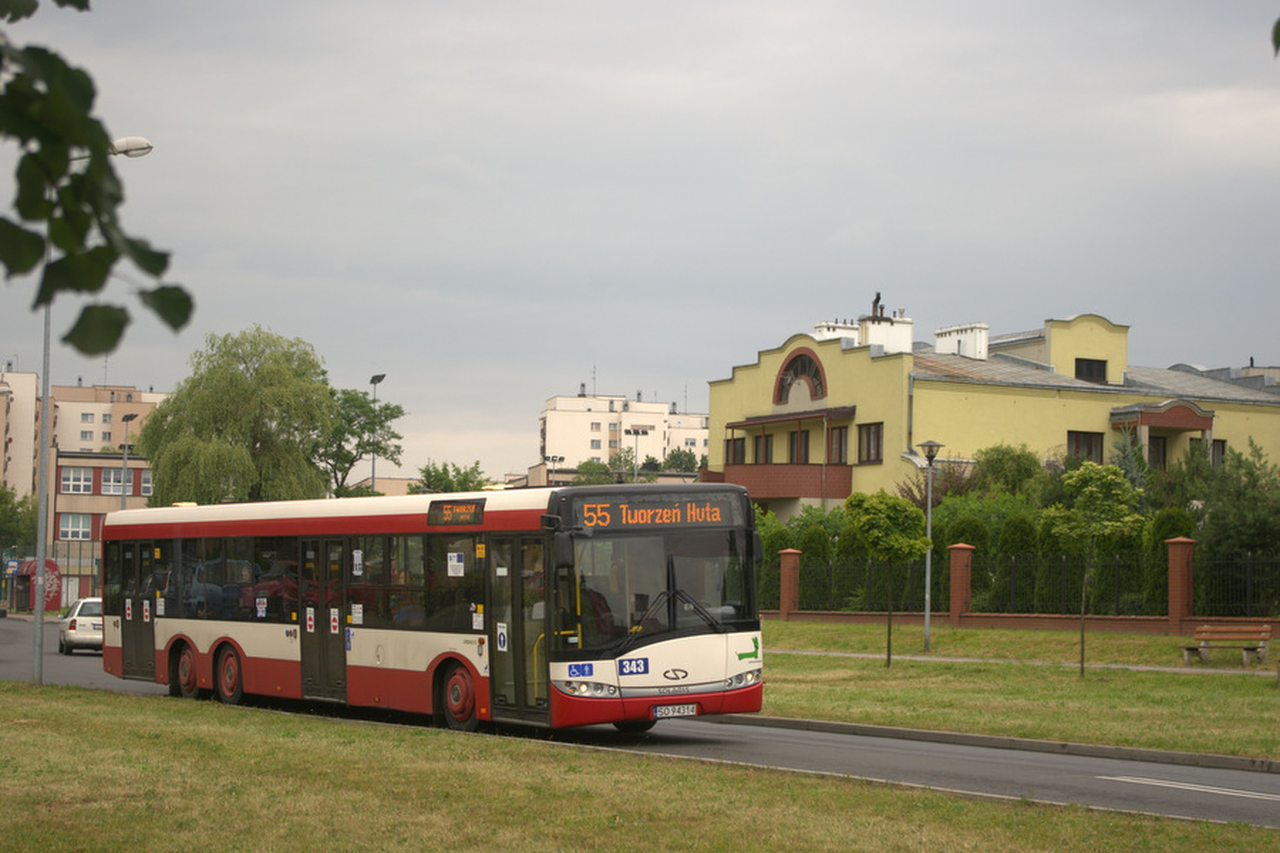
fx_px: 2560
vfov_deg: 18.9
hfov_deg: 28.1
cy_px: 426
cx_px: 640
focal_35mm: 72
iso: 200
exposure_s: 1/500
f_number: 5.6
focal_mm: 47.5
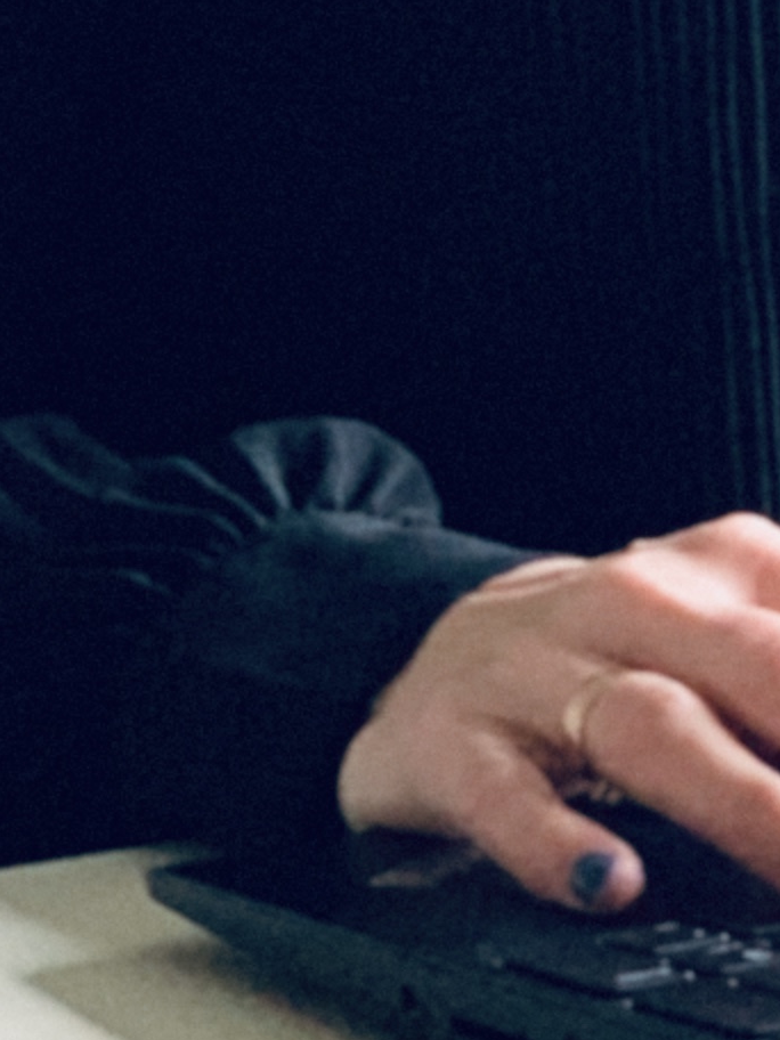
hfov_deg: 6.4
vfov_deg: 8.4
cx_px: 1083
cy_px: -650
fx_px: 6910
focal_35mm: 230
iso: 400
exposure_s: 1/52
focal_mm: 6
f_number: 2.4
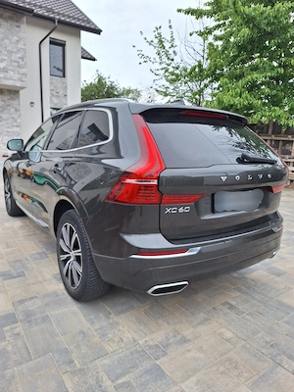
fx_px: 260
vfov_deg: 73.9
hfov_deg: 58.9
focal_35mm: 23
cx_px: 147
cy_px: 196
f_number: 1.8
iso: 40
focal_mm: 5.54
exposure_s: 1/714
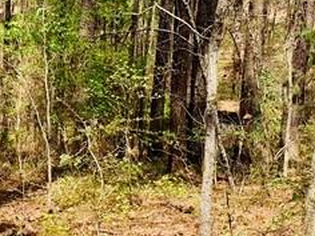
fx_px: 1028
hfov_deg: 17.3
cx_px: 57
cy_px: 131
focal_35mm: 113
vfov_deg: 13.1
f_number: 1.8
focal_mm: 4.25
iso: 25
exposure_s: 1/605
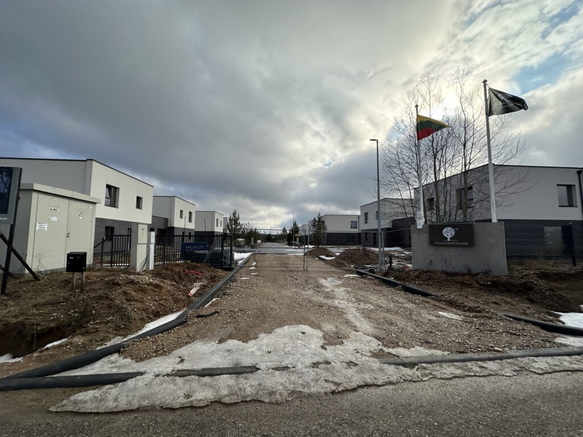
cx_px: 292
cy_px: 218
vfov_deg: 85.7
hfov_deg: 102.1
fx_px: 236
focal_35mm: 14
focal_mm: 2.22
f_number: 2.2
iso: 50
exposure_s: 1/3040
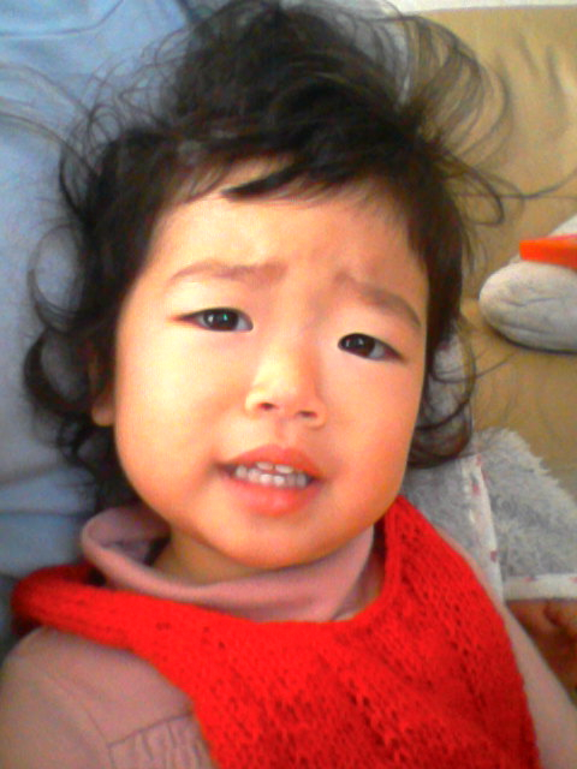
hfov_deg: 48.2
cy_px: 384
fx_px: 645
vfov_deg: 61.7
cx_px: 288
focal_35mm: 29
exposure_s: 1/9.71
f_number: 2.8
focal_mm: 1.5
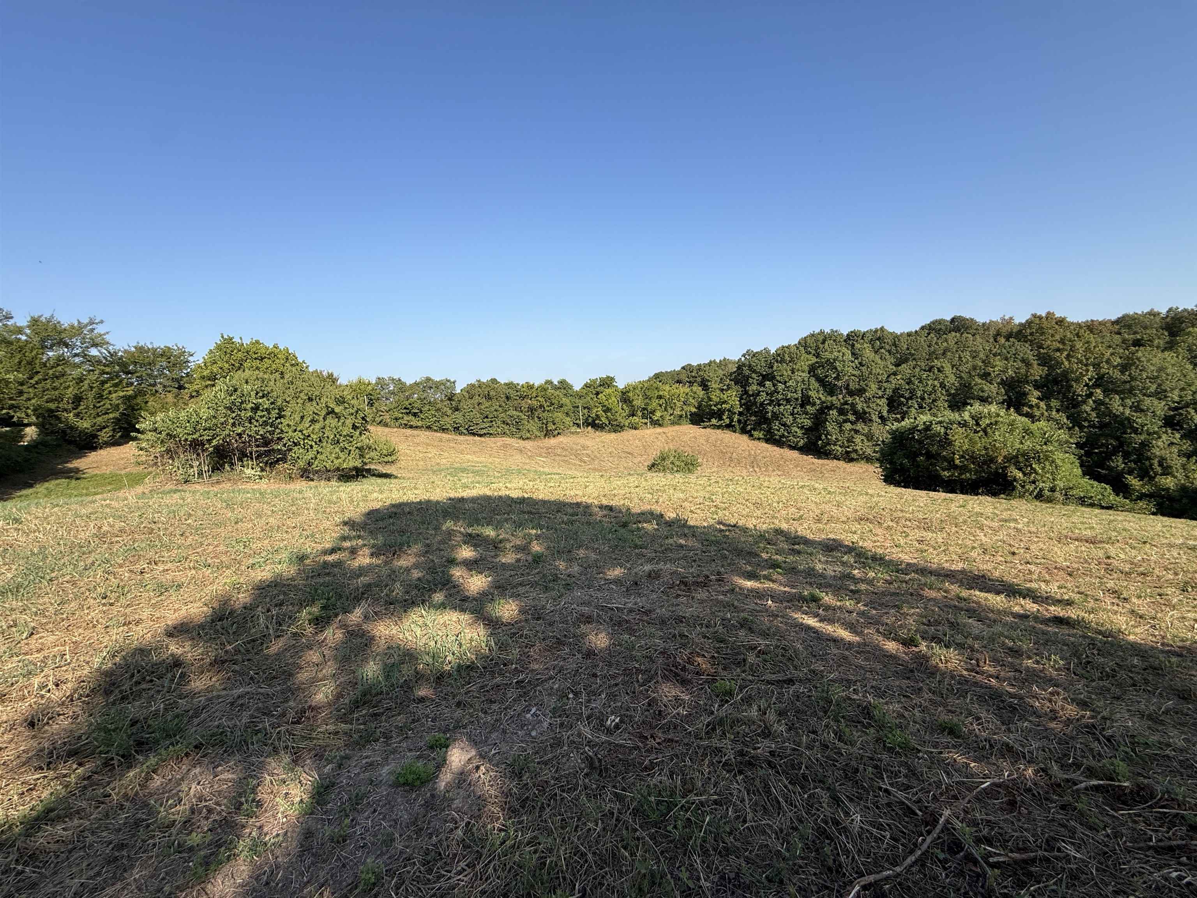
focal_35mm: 14
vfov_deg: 85.7
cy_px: 449
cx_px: 598
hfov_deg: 102.1
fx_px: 484
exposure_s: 1/1464
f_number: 2.2
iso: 50
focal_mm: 2.22
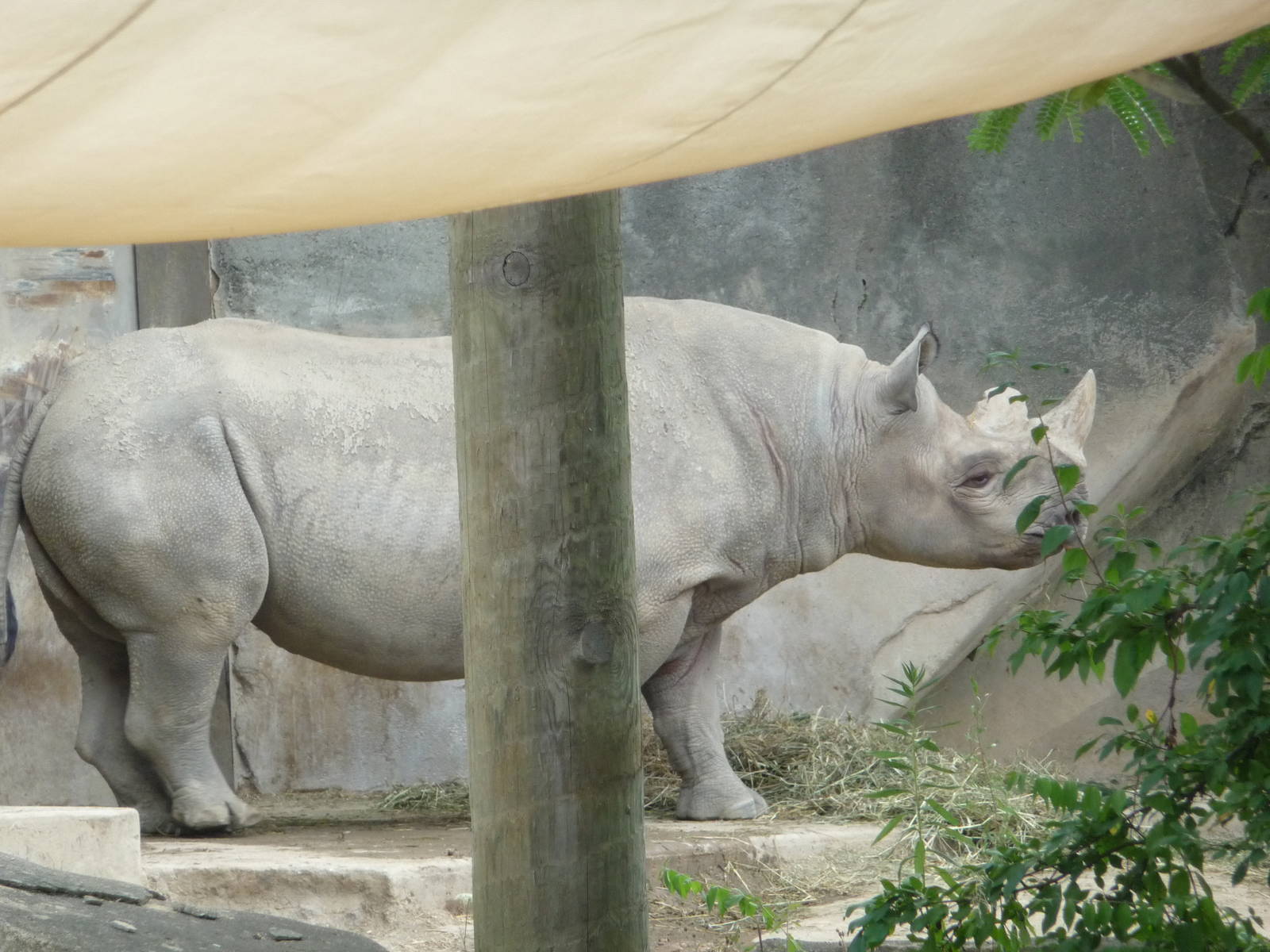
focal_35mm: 280
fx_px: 10273
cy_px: 476
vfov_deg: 5.3
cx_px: 635
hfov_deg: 7.1
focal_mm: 47
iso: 250
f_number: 4.9
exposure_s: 1/125
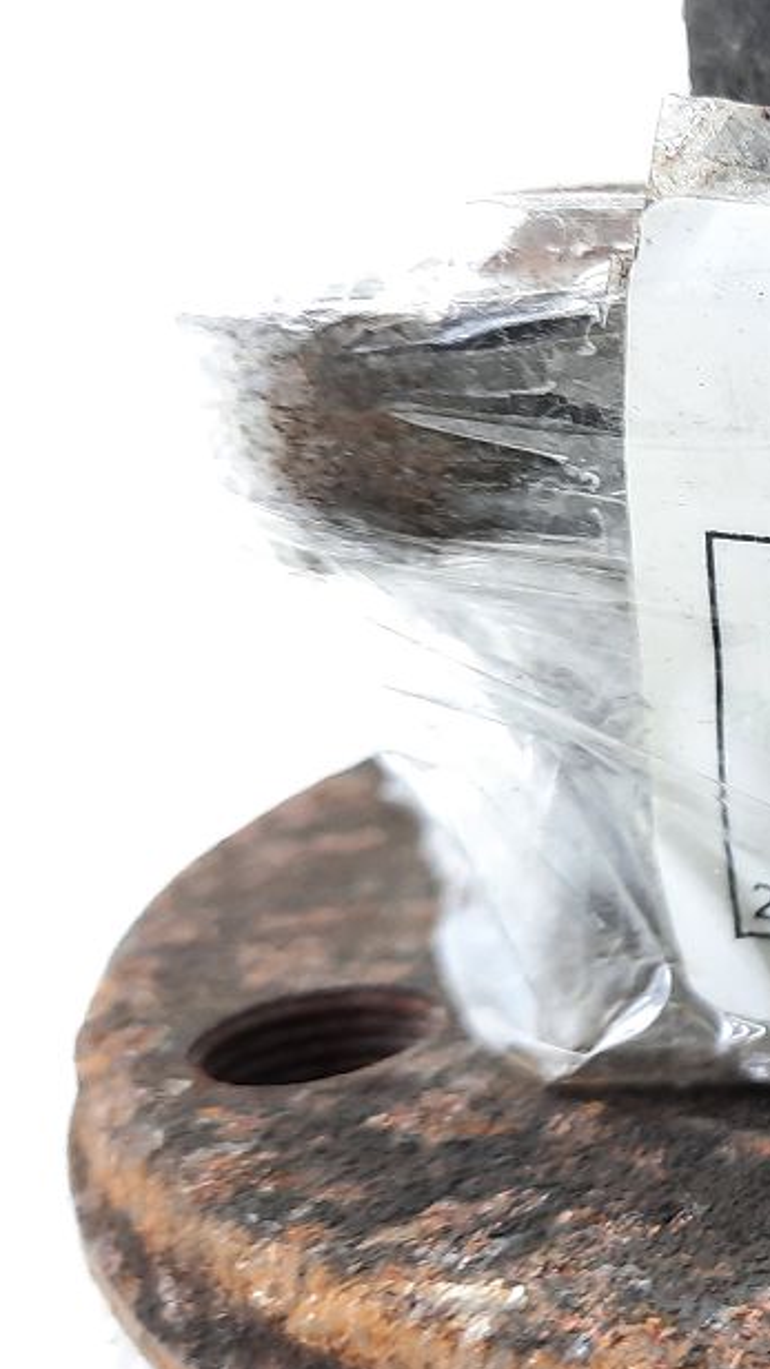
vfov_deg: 39.2
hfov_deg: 19.6
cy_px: 641
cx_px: 1158
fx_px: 1924
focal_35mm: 53
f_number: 2
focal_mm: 4.6
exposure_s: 1/50
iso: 160
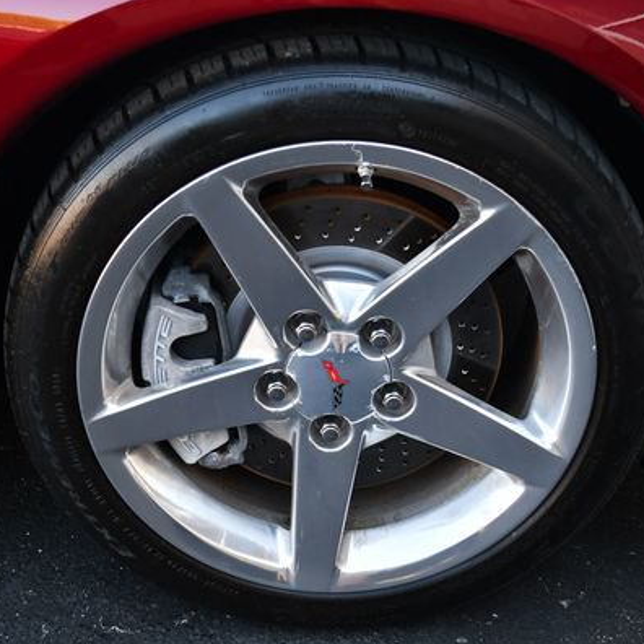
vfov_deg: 31.1
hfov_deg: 31.1
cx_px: 329
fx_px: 1158
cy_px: 319
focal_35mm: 55
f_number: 4
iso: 400
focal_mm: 20
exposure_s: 1/250
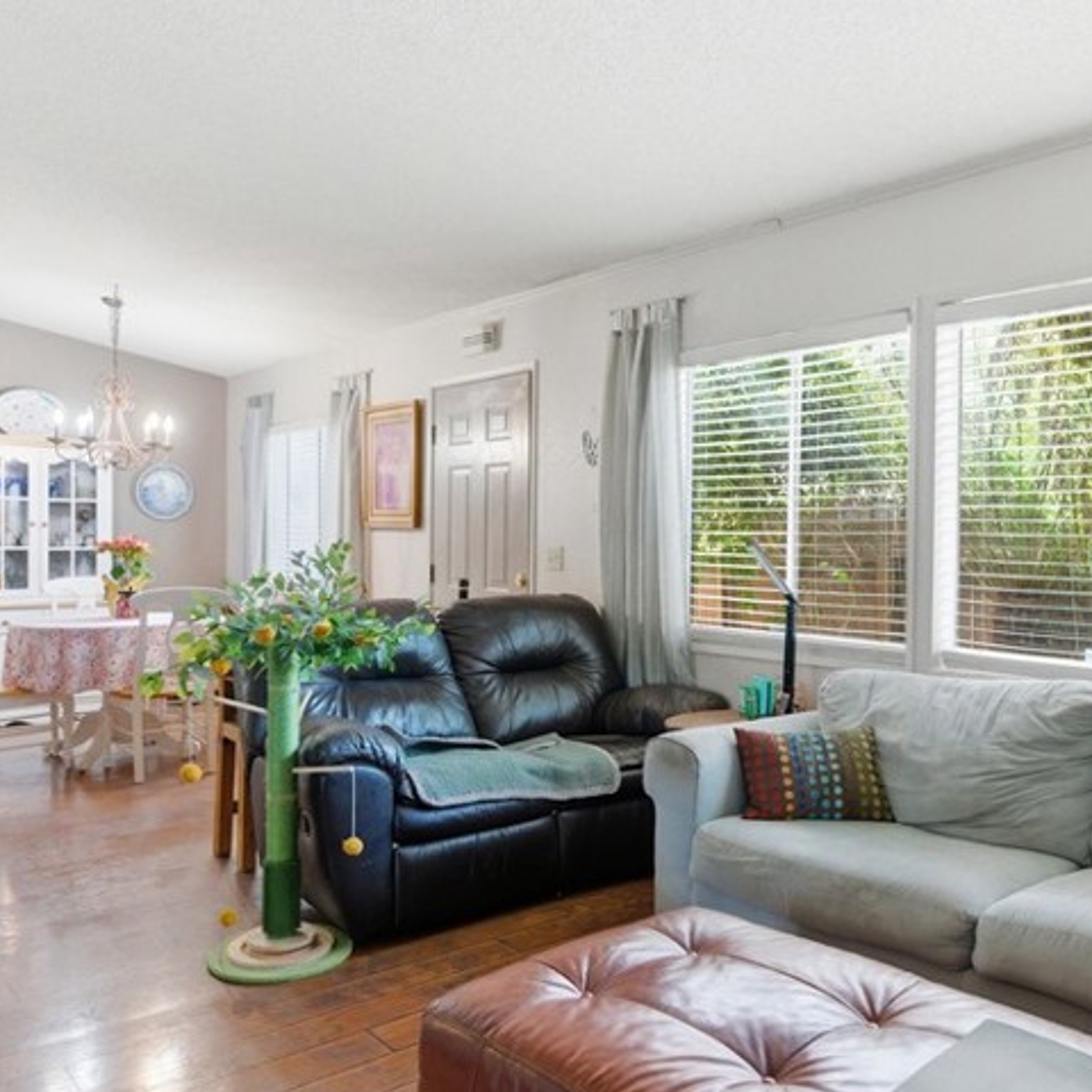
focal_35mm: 29
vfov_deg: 55.6
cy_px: 540
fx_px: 1035
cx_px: 646
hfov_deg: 55.3
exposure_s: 1/3200
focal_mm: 16
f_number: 3.5
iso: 6400
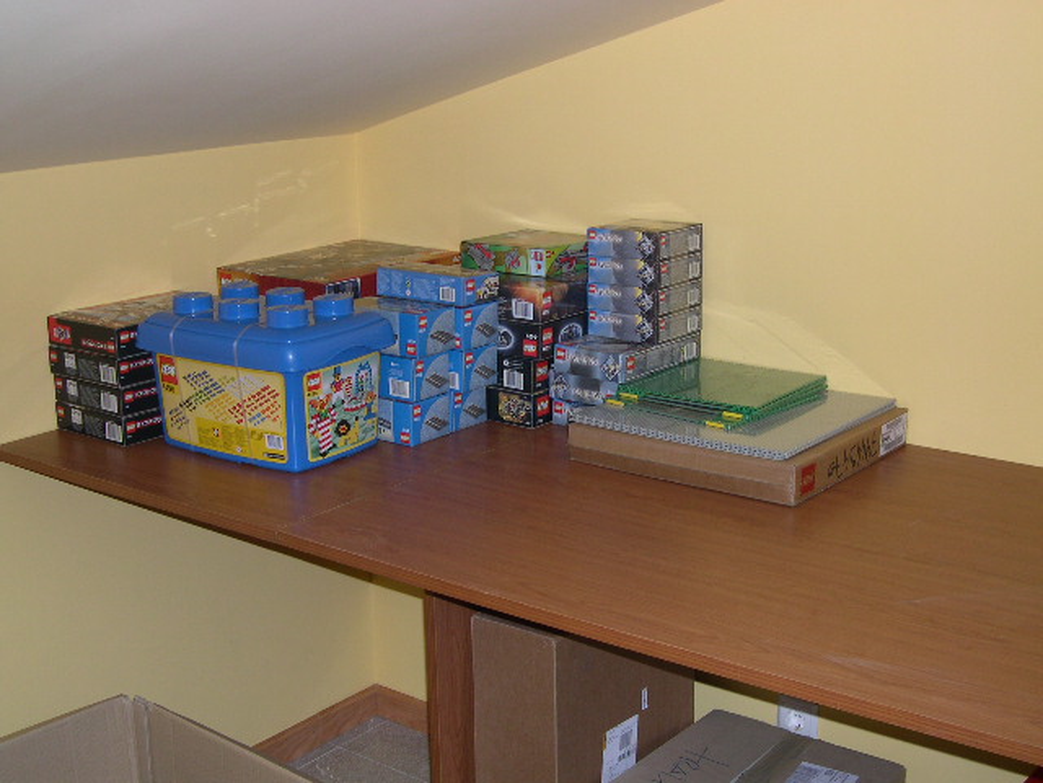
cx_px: 522
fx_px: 1416
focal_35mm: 47
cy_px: 392
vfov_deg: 30.9
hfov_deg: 40.4
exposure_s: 1/60
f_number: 3.1
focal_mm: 10.1
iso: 100
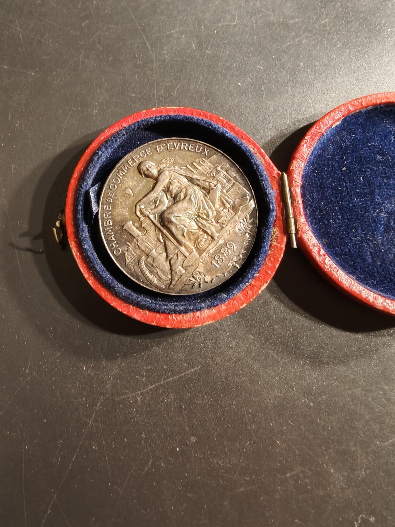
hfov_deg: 58.9
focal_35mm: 23
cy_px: 264
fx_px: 350
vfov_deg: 73.9
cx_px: 198
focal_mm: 2.32
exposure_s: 1/50
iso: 500
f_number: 2
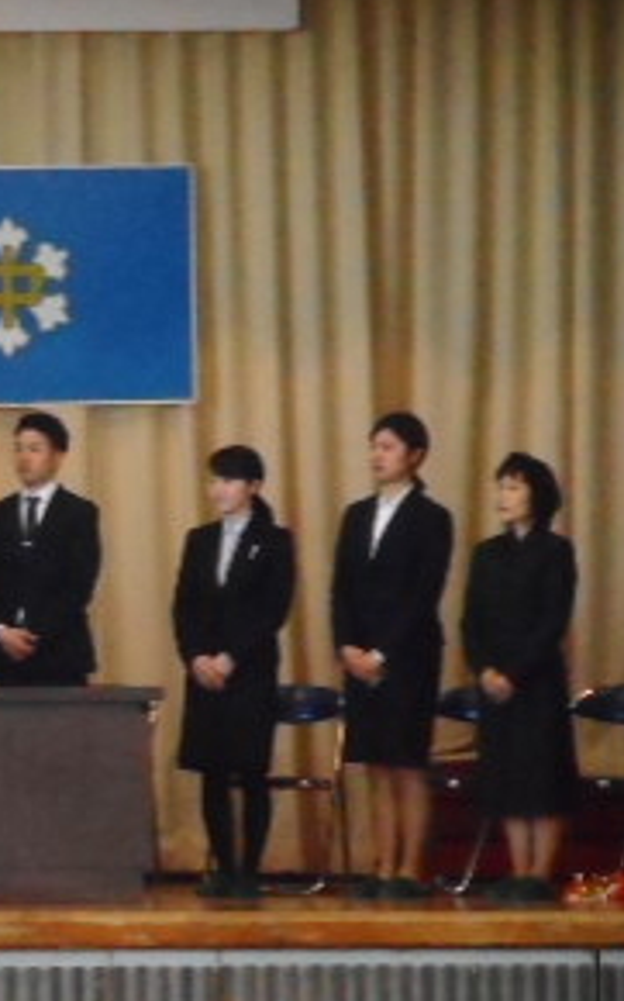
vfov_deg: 5.9
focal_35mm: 358
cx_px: -383
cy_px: 590
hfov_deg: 3.6
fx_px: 9751
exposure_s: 1/60
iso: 1600
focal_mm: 27.4
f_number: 6.2
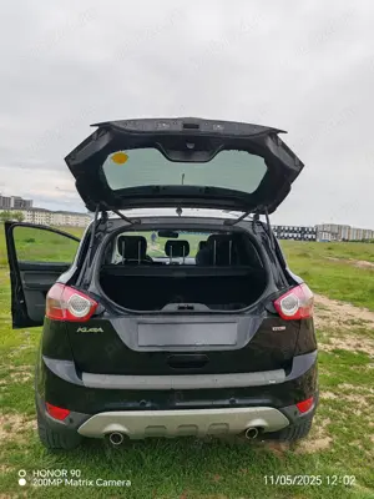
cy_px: 250
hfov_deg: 51.4
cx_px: 187
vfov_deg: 65.3
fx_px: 389
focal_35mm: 27
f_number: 1.9
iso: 50
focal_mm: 6.12
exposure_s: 1/850
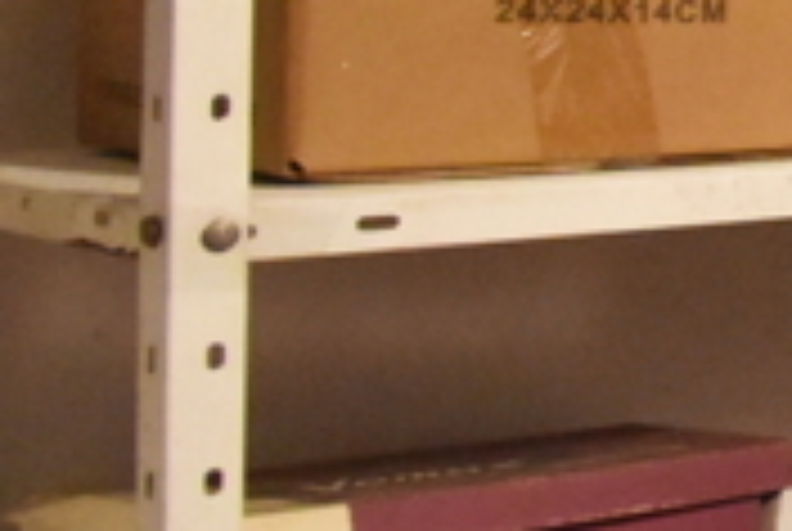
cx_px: 2426
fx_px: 2248
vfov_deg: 13.2
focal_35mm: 102
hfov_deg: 11.2
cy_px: -68
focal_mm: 10
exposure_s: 1/30
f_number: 4.5
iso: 3600
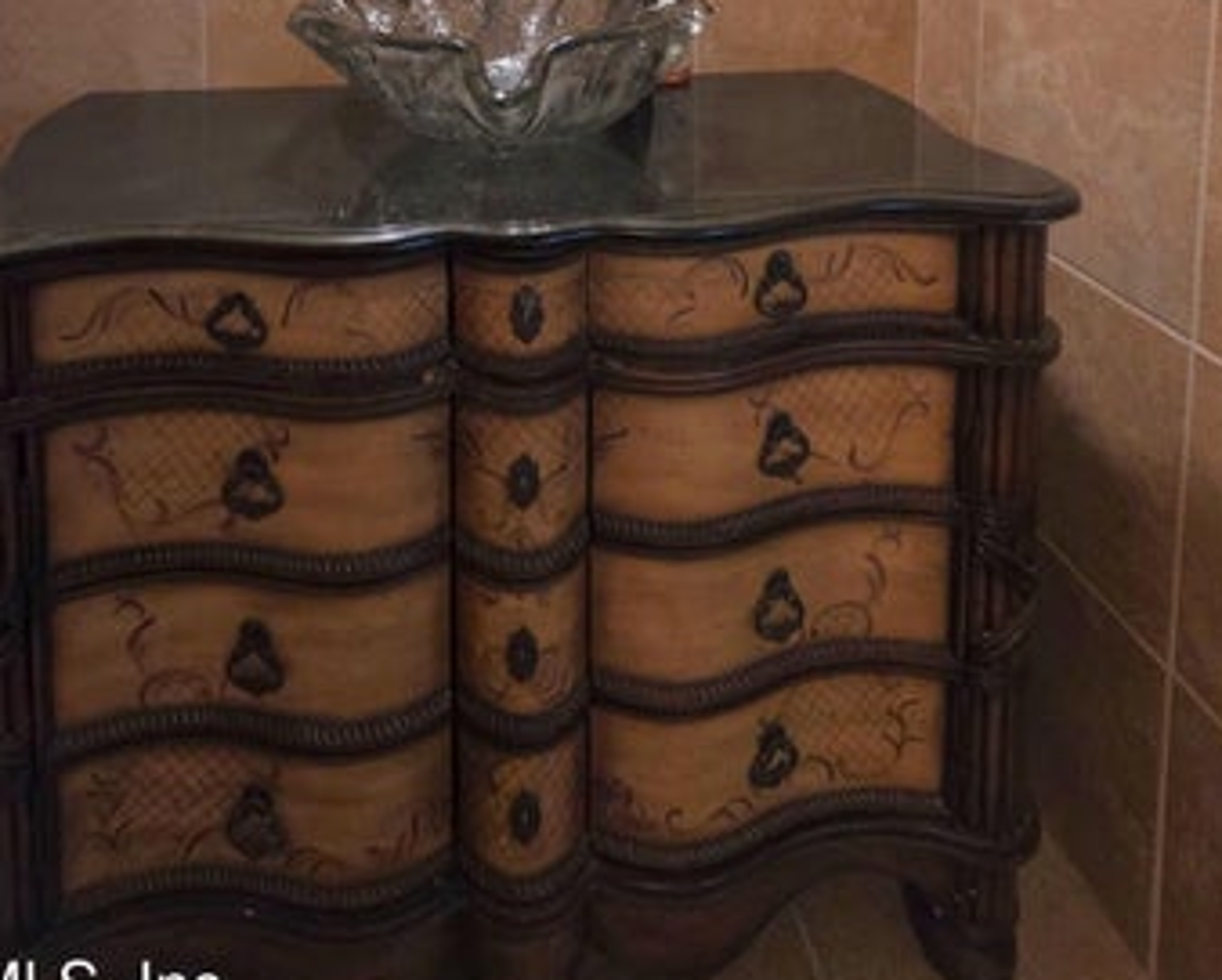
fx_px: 869
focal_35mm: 24
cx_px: 492
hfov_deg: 69.6
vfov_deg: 46.0
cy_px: -65
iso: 400
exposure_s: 1/60
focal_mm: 2.2
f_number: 1.9
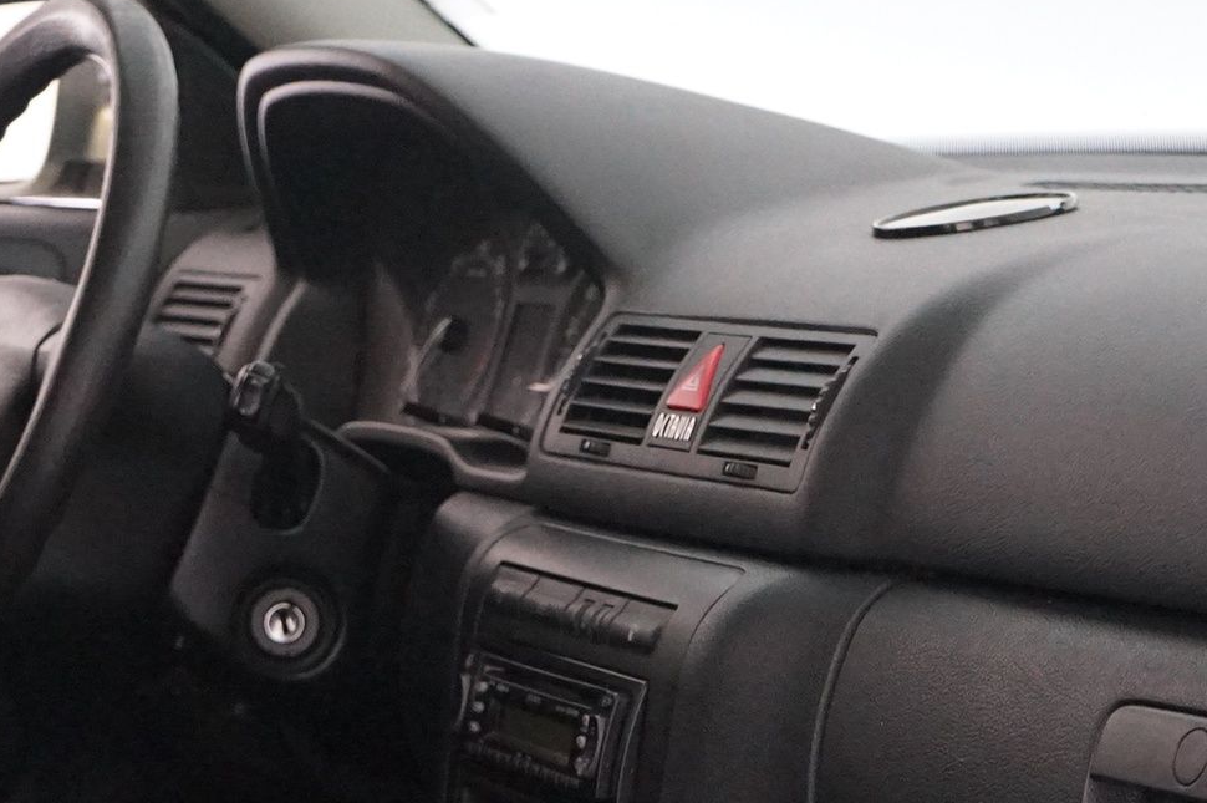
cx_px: 453
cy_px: 782
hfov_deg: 15.3
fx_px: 4489
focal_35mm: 134
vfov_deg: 10.1
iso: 6400
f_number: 4.5
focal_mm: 52
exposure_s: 1/50
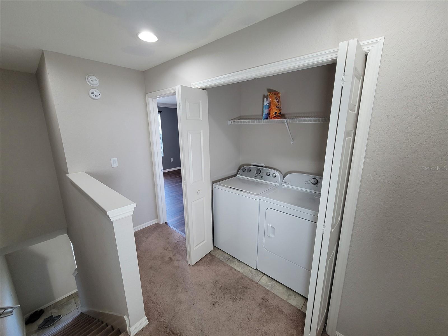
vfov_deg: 89.9
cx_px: 224
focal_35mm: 13
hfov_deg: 106.2
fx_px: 168
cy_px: 168
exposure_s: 1/60
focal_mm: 2.2
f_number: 2.2
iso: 250
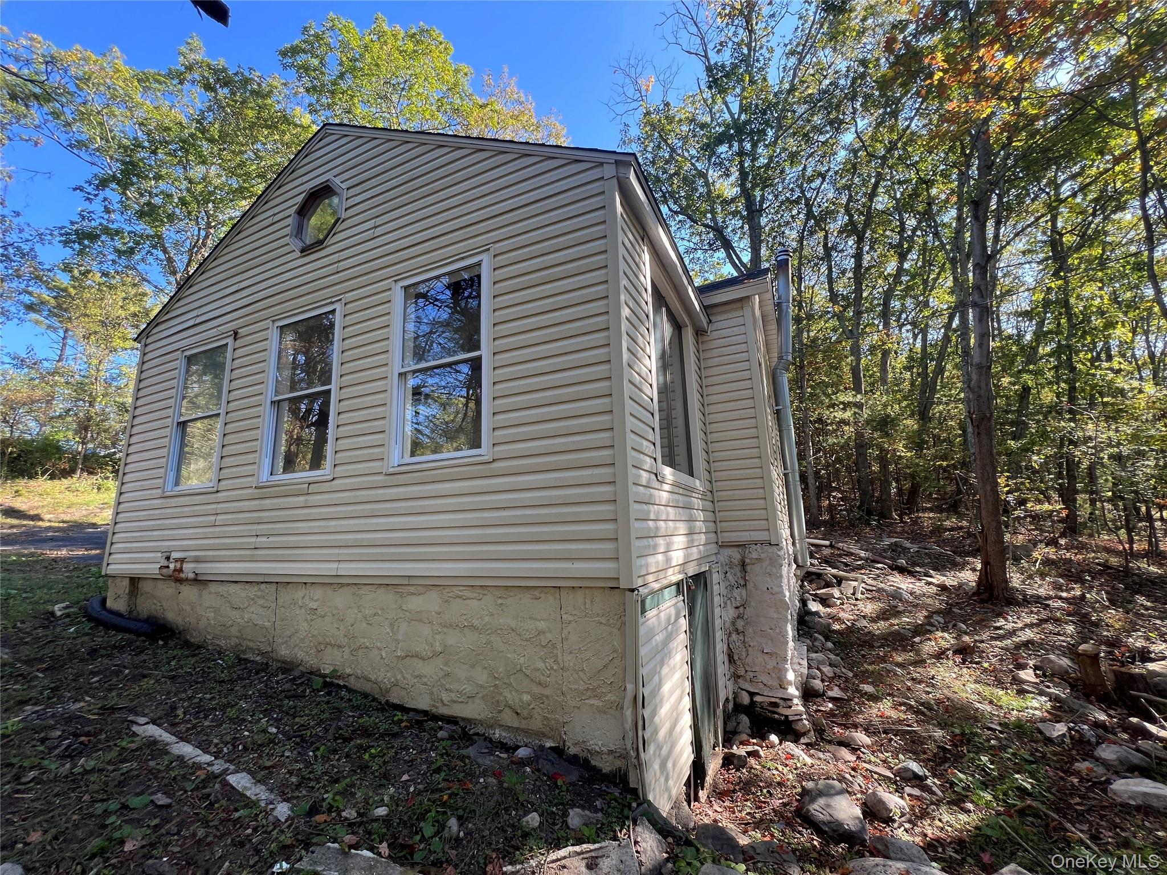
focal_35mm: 13
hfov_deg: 106.2
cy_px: 438
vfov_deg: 89.9
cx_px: 584
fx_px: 438
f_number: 1.8
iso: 32
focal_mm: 1.57
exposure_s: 1/124
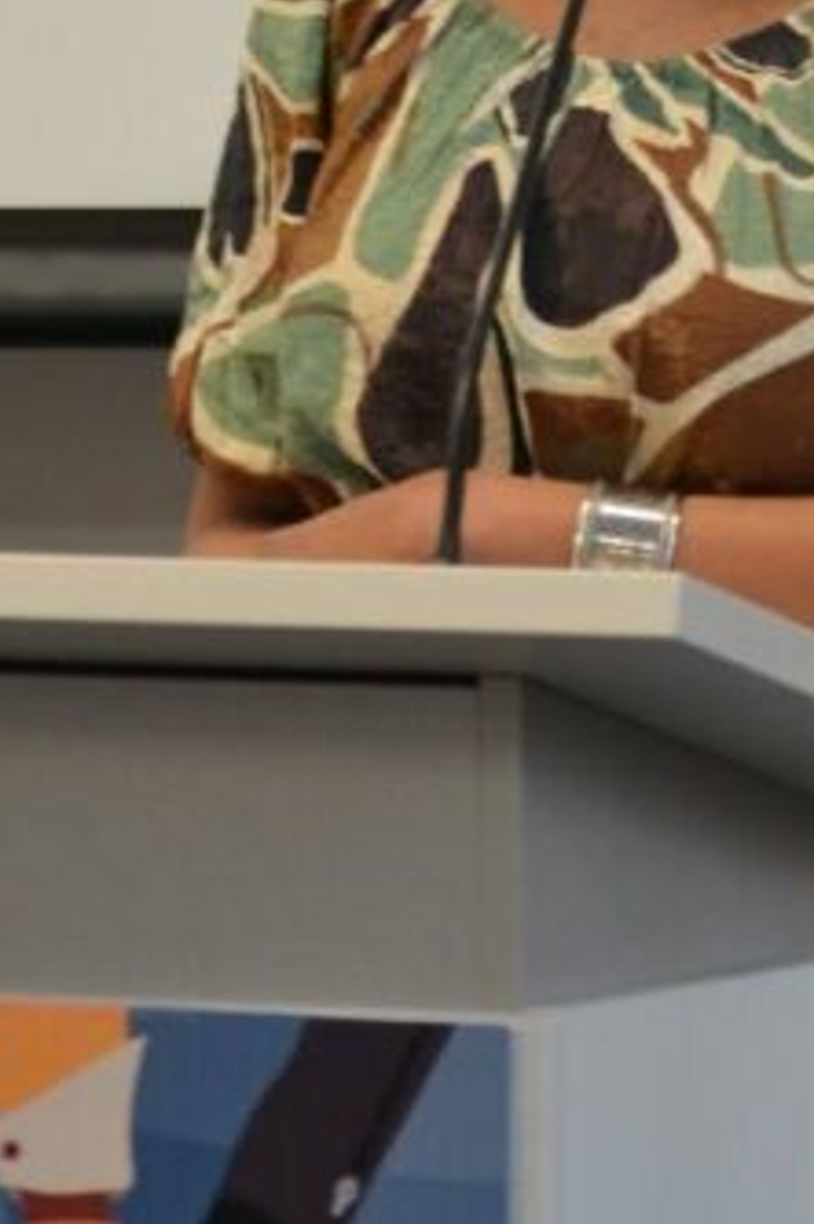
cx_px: 636
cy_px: 641
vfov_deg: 5.2
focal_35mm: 396
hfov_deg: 3.5
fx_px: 13458
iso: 800
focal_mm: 86
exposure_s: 1/60
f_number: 4.2
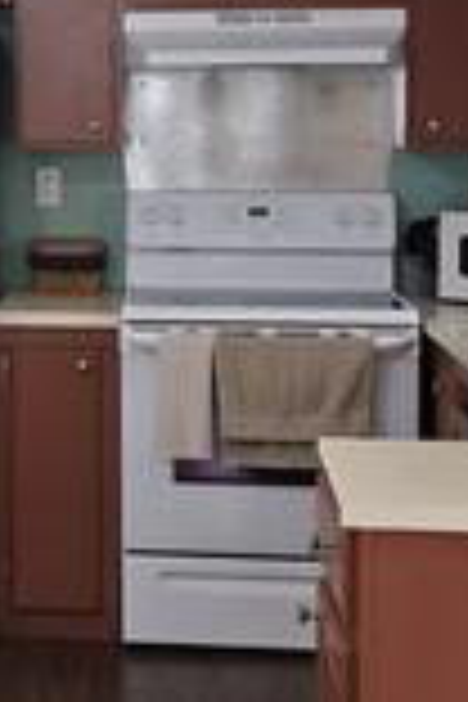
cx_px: -72
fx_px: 1794
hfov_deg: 14.5
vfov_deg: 22.0
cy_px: 207
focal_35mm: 92
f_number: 1.7
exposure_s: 1/120
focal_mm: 6.3
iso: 250
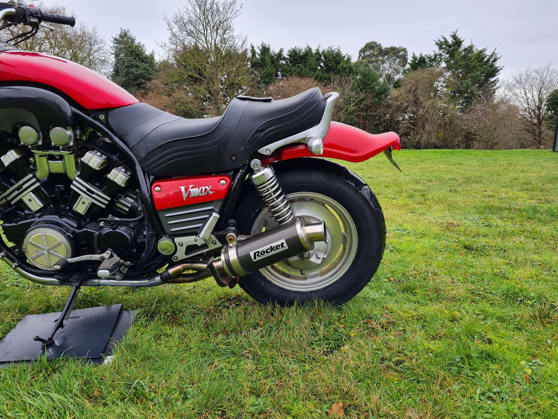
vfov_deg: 53.1
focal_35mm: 26
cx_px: 279
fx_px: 419
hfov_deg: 67.3
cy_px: 210
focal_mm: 5.4
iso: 50
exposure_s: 1/200
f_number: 1.8
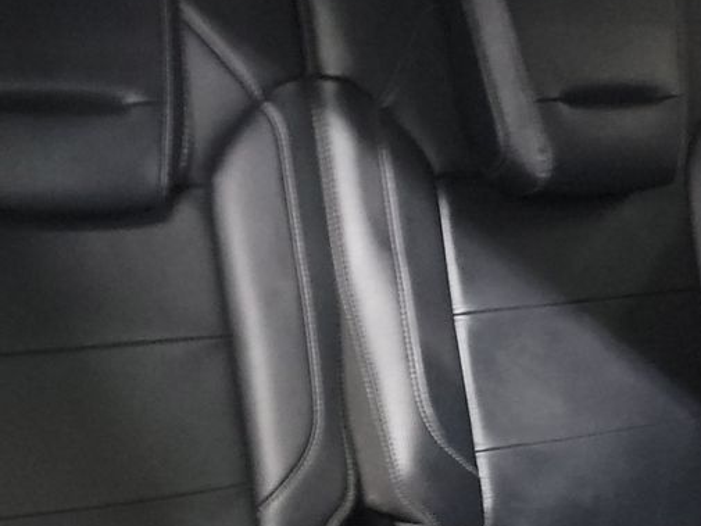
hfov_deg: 25.6
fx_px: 1539
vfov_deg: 18.9
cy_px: 525
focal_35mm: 76
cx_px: 255
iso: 2625
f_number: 1.8
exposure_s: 1/4
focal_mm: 6.7
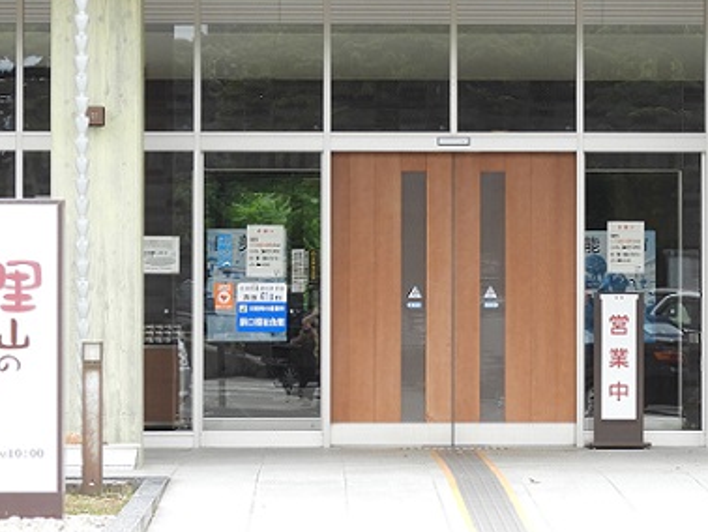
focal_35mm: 214
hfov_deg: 9.2
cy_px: 188
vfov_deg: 6.9
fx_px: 4380
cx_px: 479
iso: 100
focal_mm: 17
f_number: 4.8
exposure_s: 1/100
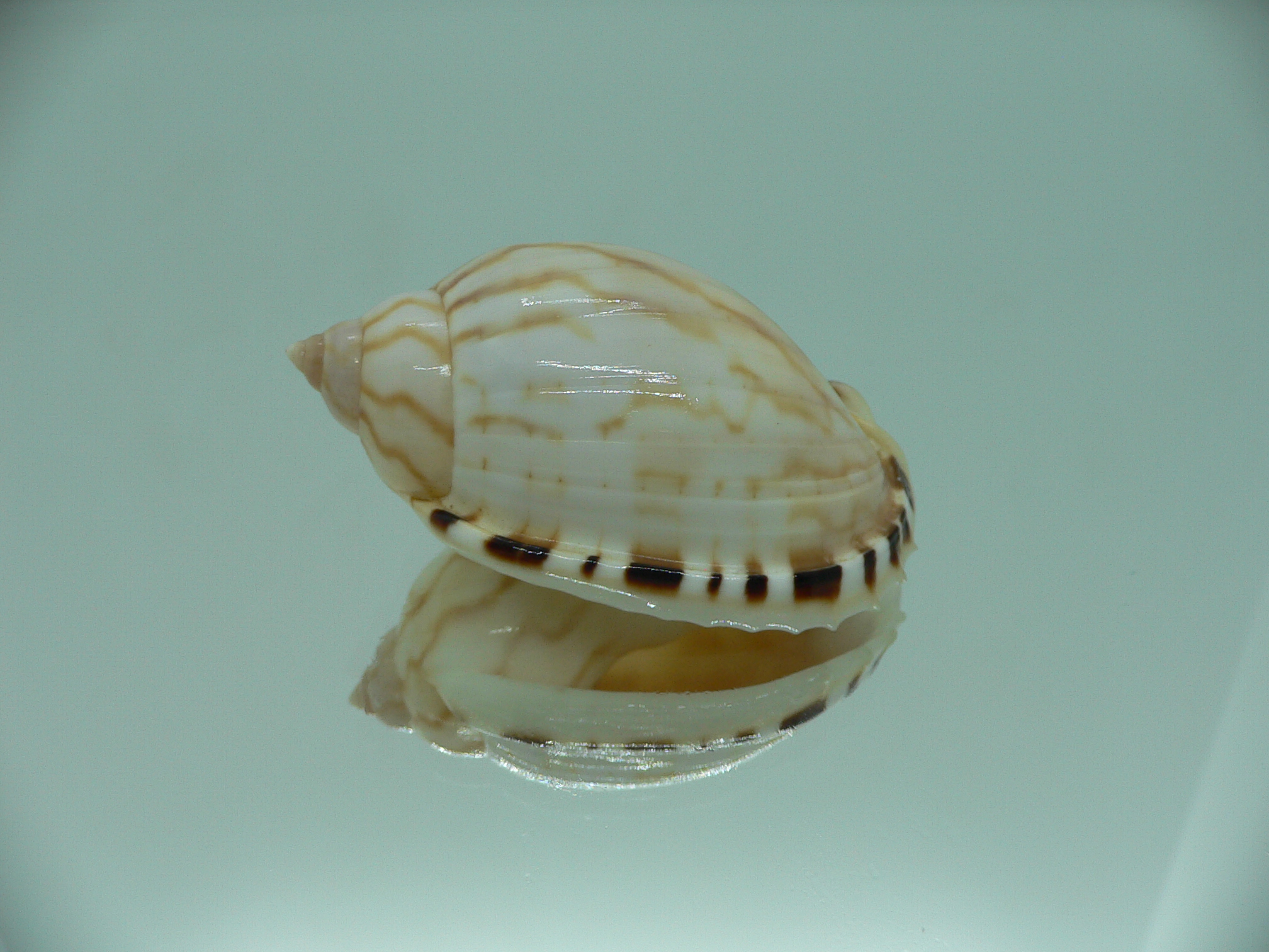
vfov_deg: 40.7
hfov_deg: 52.6
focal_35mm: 35
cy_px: 476
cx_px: 634
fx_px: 1283
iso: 80
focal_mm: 4.6
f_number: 2.8
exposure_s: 1/80
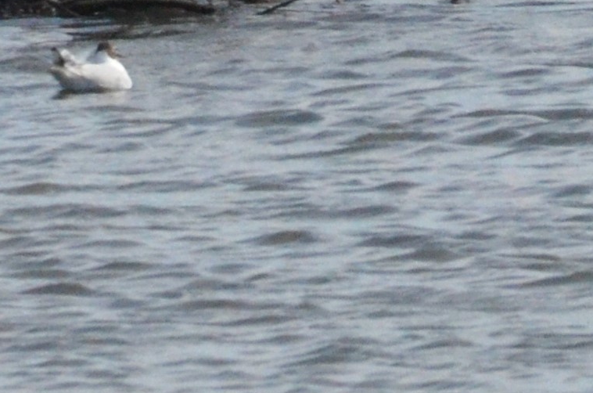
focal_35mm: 1315
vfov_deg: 1.0
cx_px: 803
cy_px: -43
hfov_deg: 1.6
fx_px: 21615
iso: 2500
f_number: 9
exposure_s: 1/5000
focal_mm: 300
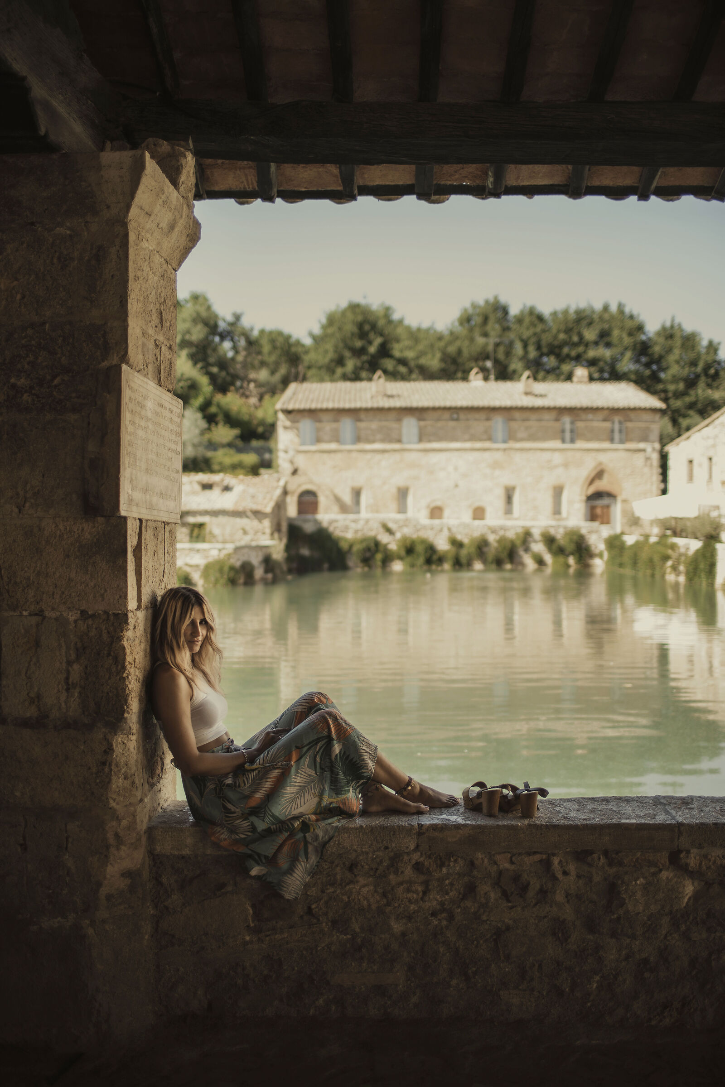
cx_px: 362
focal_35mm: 35
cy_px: 544
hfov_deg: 37.9
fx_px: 1057
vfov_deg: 54.4
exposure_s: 1/800
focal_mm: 35
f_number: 1.6
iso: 100
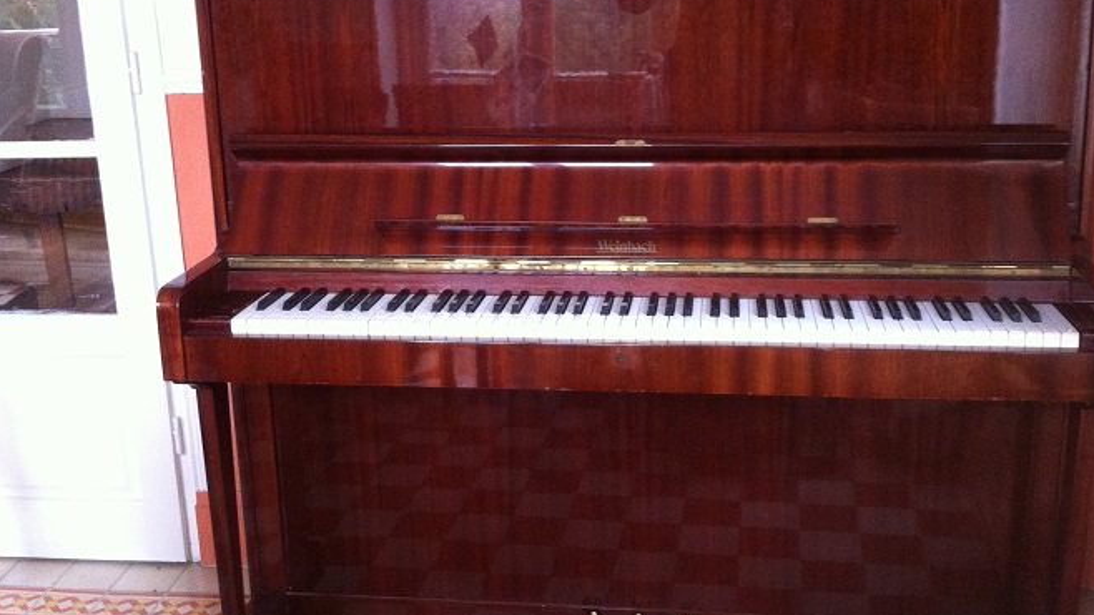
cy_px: 258
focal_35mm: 45
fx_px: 1305
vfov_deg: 26.5
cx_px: 564
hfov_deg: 45.5
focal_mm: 3.85
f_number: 2.8
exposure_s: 1/17
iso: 250
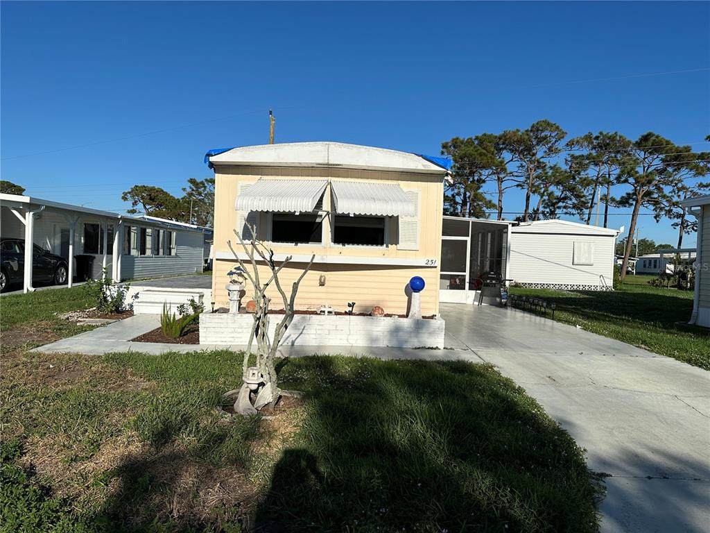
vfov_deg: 56.8
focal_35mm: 24
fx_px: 492
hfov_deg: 71.6
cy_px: 266
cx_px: 355
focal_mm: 6.86
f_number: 1.78
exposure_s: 1/12048
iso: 80
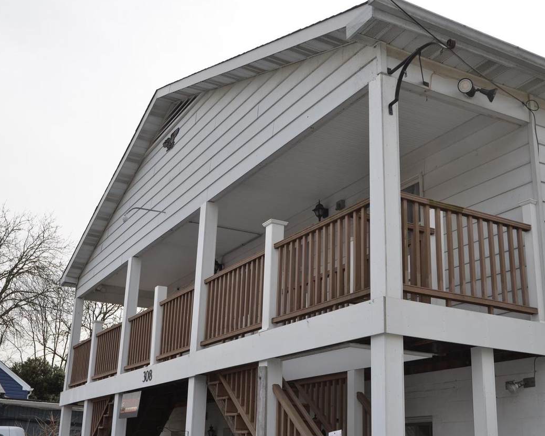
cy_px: 219
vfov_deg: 32.4
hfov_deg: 39.8
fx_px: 751
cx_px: 248
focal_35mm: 47
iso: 100
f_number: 6.3
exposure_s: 1/250
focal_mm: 27
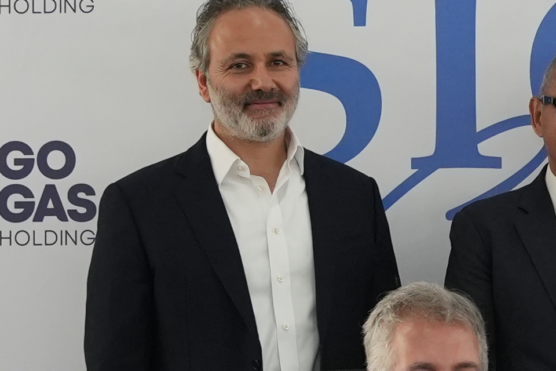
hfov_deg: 9.2
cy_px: 327
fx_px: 3382
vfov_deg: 6.3
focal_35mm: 219
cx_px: 720
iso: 1250
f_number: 3.5
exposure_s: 1/160
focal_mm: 30
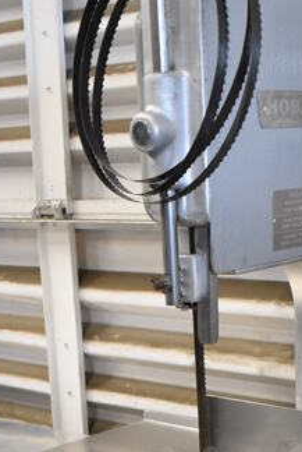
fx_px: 953
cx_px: 210
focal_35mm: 76
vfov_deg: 24.6
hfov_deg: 17.9
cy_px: 511
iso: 2800
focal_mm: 18
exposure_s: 1/125
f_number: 3.5
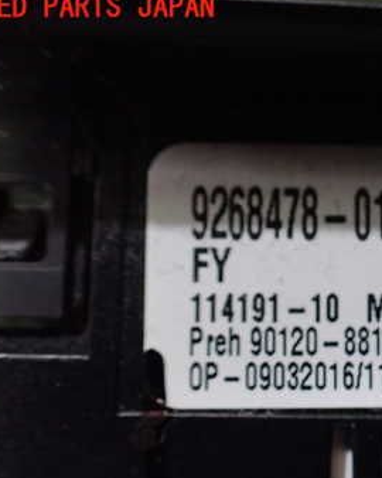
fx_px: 736
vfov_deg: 35.7
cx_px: 382
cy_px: 308
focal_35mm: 52
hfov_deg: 27.4
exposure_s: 1/40
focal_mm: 5.4
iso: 800
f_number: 2.3
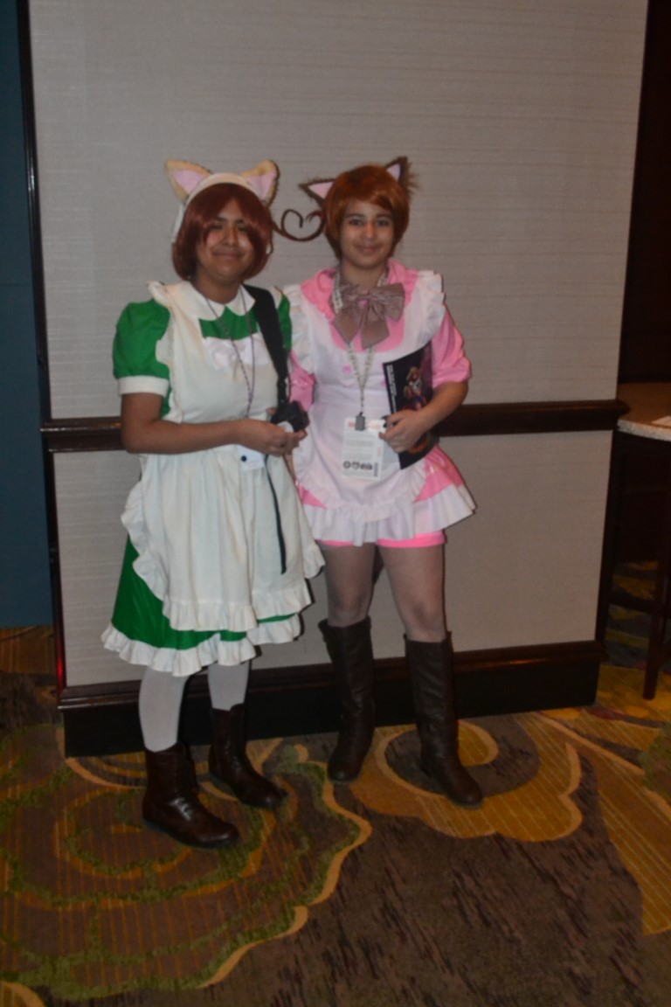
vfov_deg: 49.6
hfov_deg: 34.2
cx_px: 336
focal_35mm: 39
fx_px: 1090
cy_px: 504
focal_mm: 26
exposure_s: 1/60
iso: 3200
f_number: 7.1
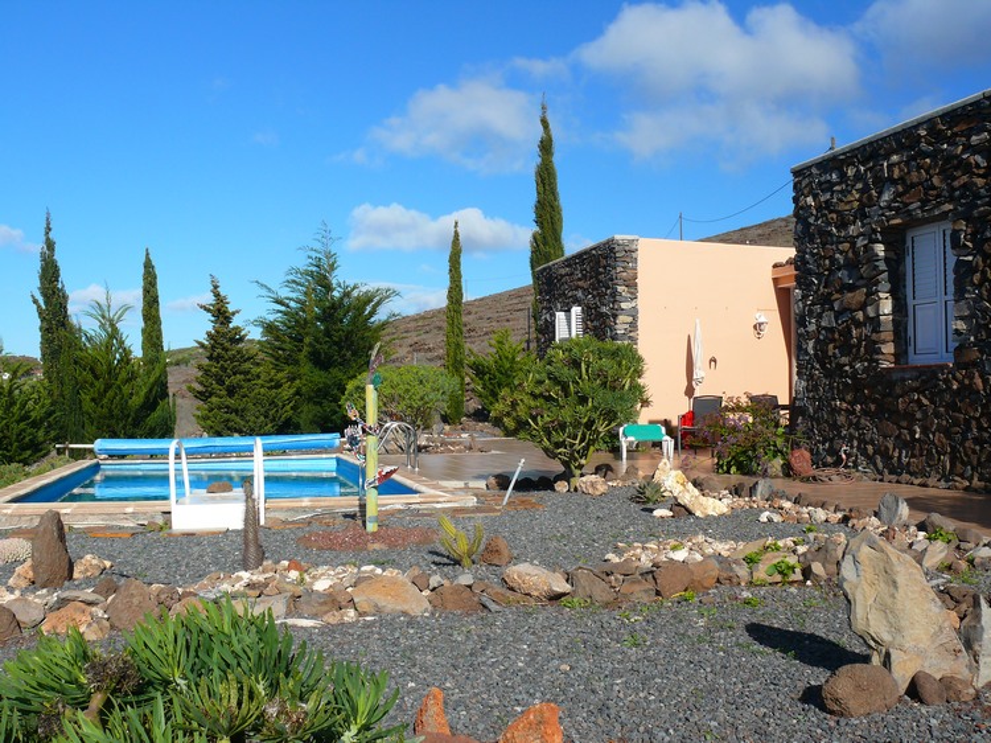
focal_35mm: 35
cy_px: 372
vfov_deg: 40.7
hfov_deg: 52.6
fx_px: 1002
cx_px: 496
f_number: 5.6
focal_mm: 7.4
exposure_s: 1/250
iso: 100
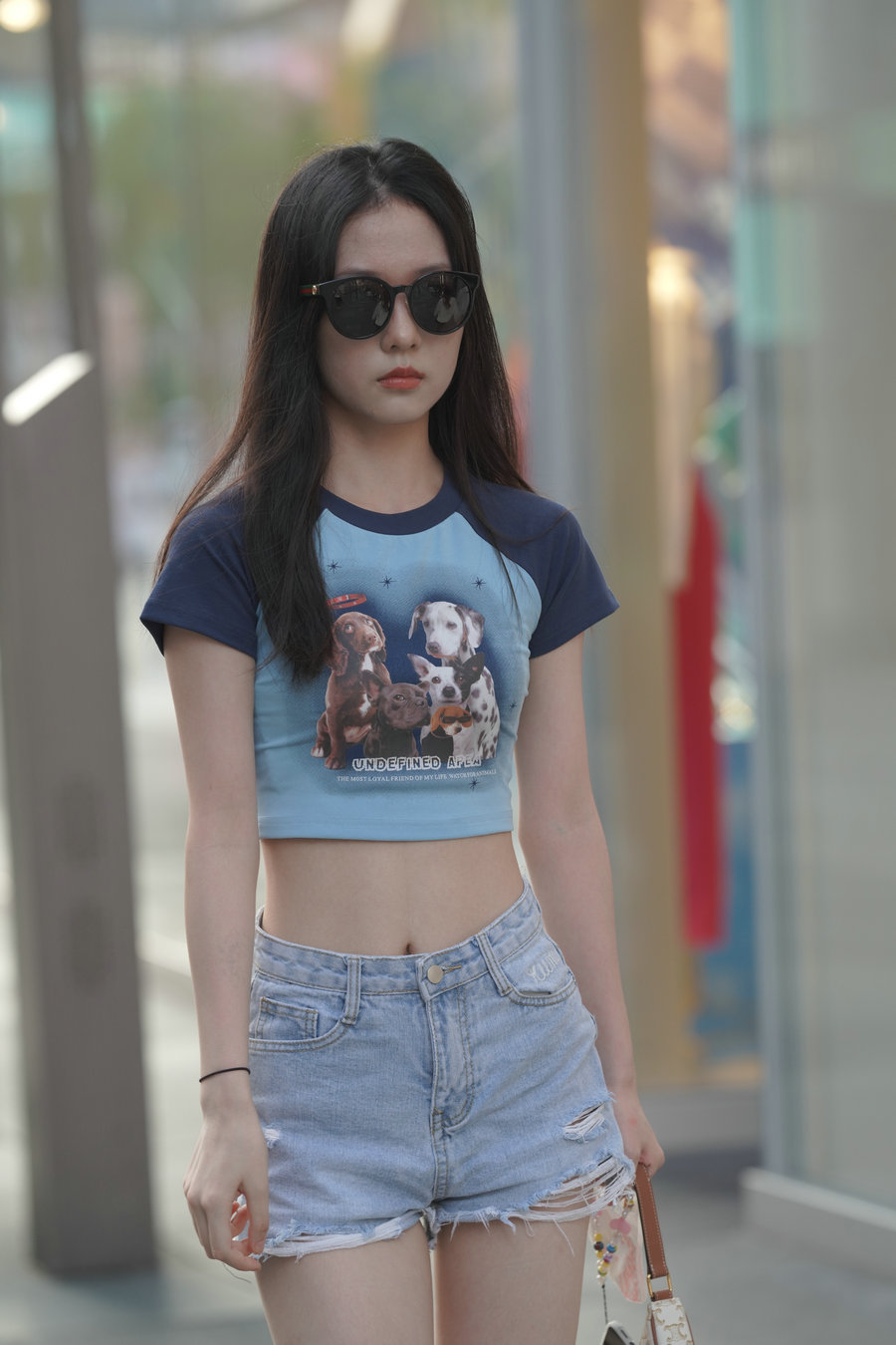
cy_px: 672
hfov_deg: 10.2
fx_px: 5040
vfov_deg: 15.2
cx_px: 448
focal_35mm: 135
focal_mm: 135
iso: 640
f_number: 3.2
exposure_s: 1/500
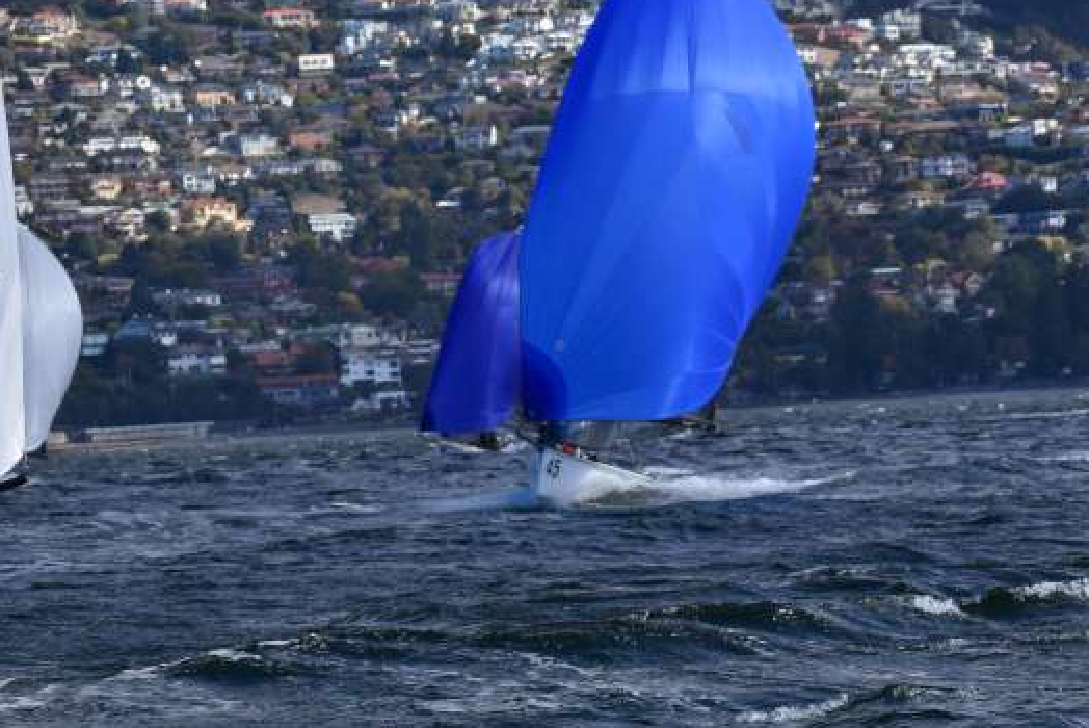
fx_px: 9352
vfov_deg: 4.5
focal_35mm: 309
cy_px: 254
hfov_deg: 6.6
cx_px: -118
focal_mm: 90
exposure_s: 1/2000
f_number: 7.1
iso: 400
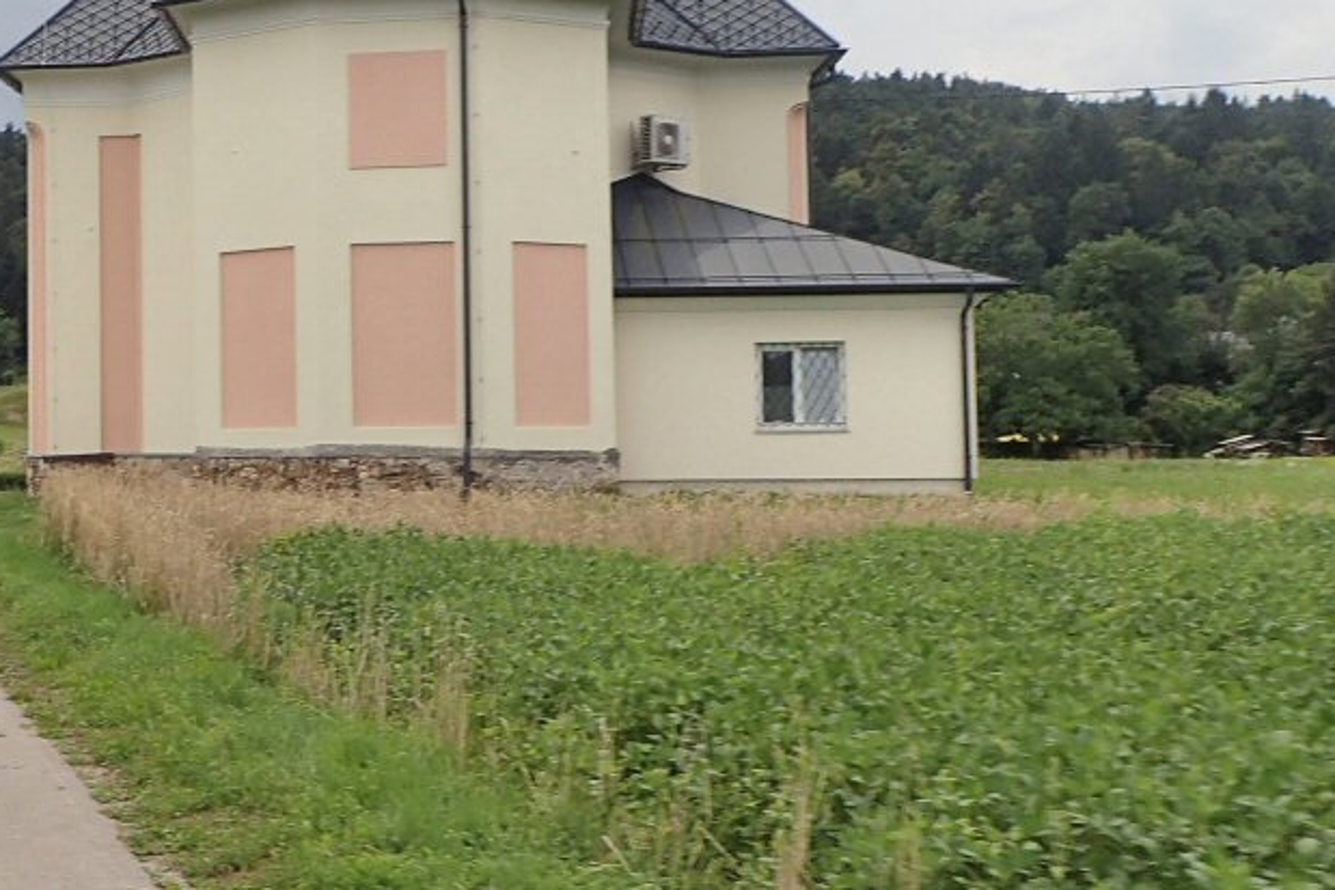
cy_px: 246
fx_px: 2077
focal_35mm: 56
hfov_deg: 33.4
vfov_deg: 24.0
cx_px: 81
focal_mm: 4.5
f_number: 8
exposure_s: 1/160
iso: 100
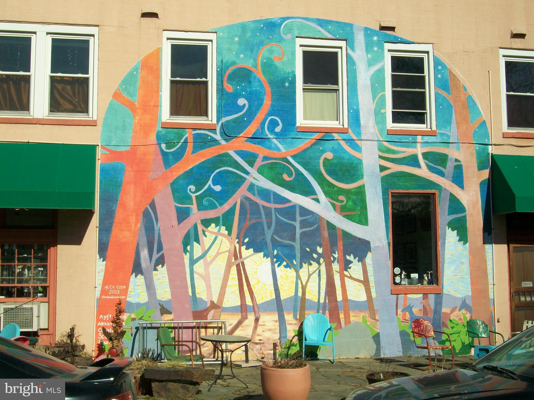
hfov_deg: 38.2
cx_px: 267
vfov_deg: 29.1
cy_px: 200
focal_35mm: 50
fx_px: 771
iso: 64
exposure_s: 1/400
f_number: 7
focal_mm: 8.8
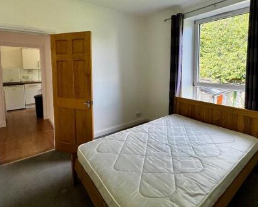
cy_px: 79
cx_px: 140
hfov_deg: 80.2
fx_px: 153
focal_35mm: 20
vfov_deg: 67.3
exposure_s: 1/100
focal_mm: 2.22
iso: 125
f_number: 2.2
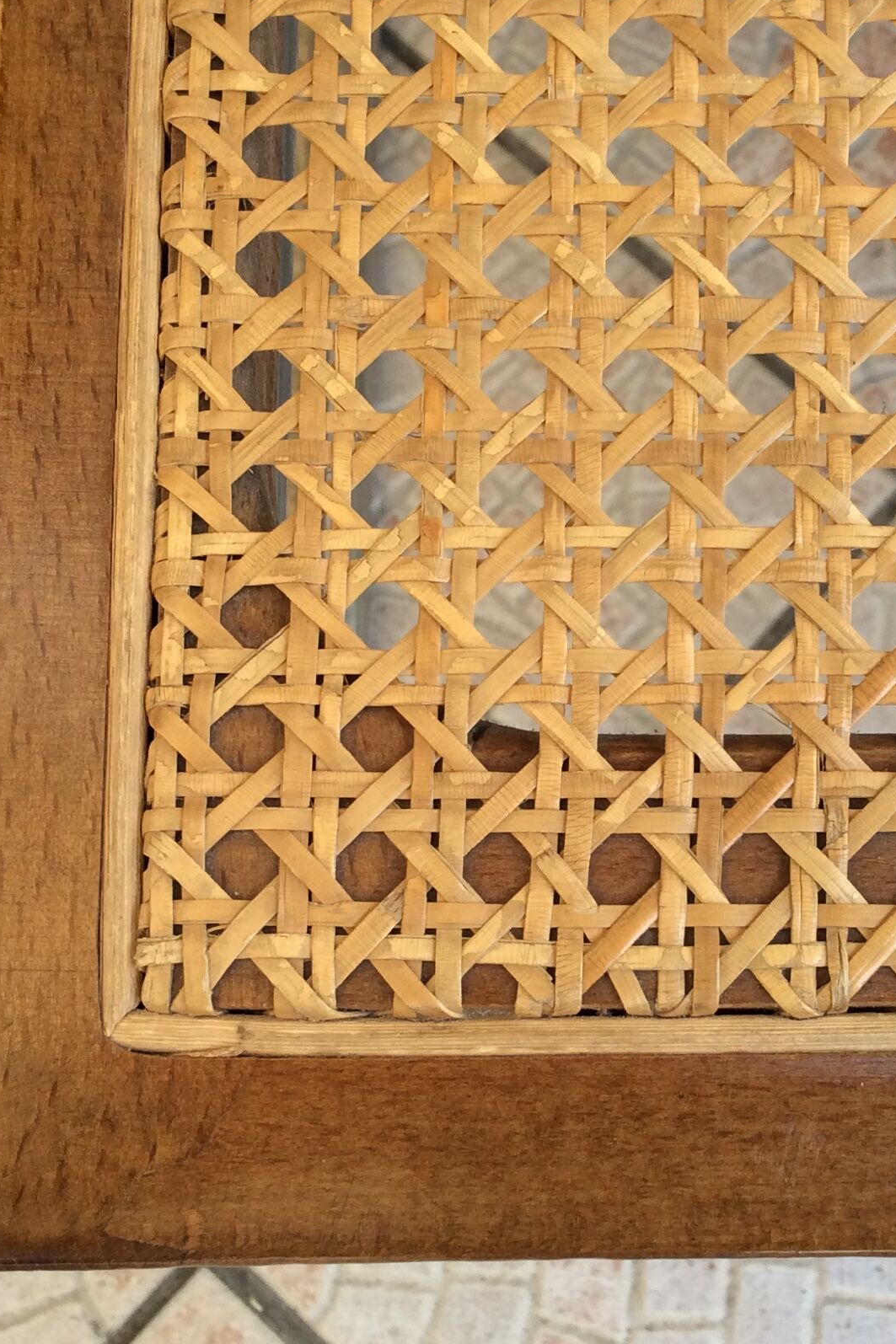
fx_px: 2016
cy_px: 751
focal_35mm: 54
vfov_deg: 36.8
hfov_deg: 25.0
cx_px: 496
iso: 32
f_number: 2.4
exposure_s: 1/170
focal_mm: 3.3
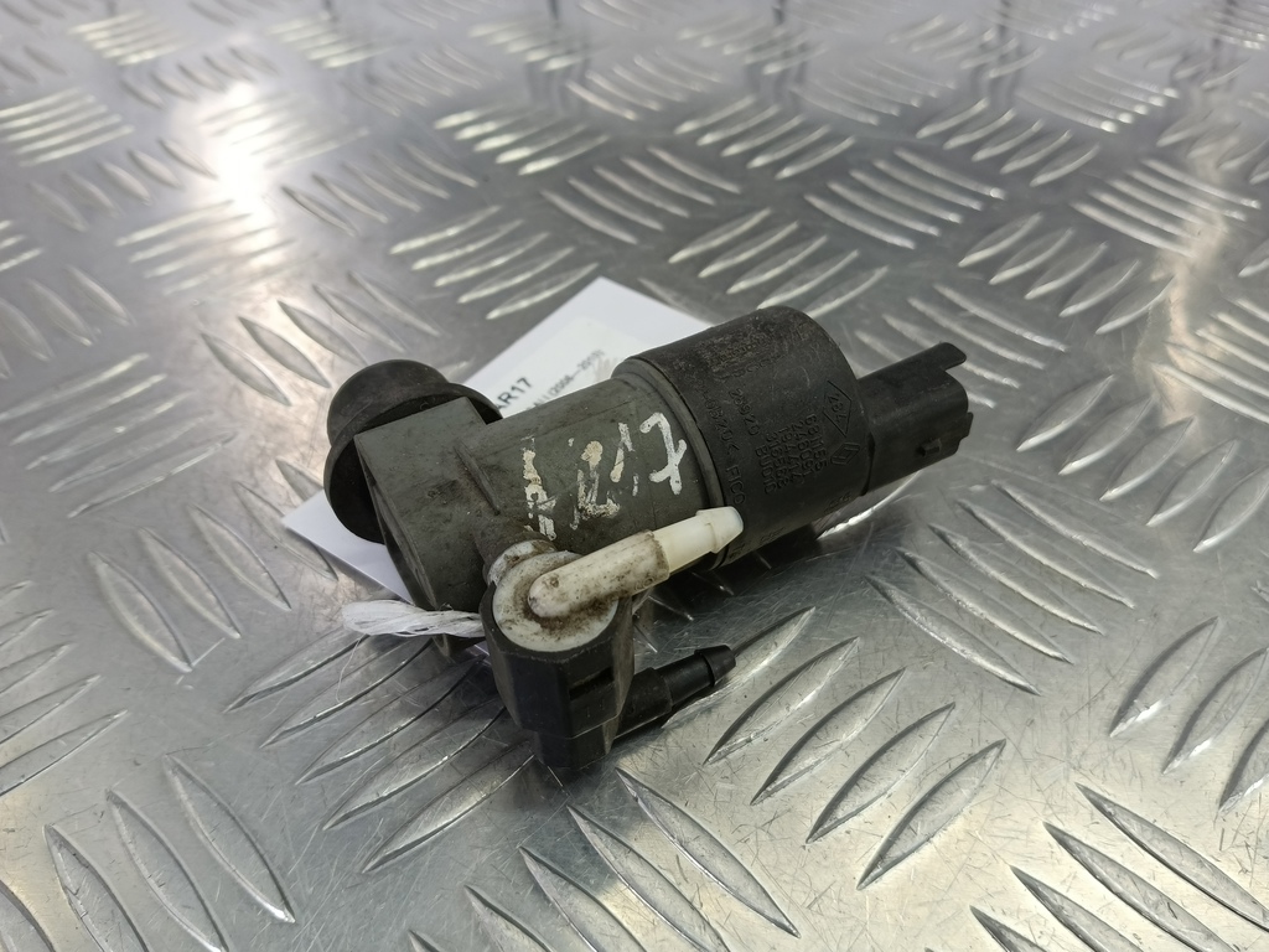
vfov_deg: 58.9
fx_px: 843
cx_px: 634
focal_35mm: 23
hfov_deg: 73.9
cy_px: 476
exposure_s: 1/50
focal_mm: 4.11
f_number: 1.6
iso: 113
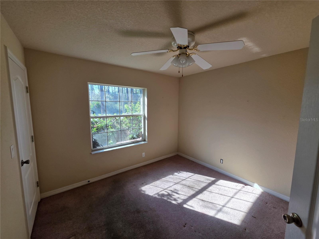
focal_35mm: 13
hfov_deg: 106.2
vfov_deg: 89.9
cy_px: 120
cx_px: 160
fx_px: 120
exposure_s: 1/120
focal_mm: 2.2
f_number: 1.9
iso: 32
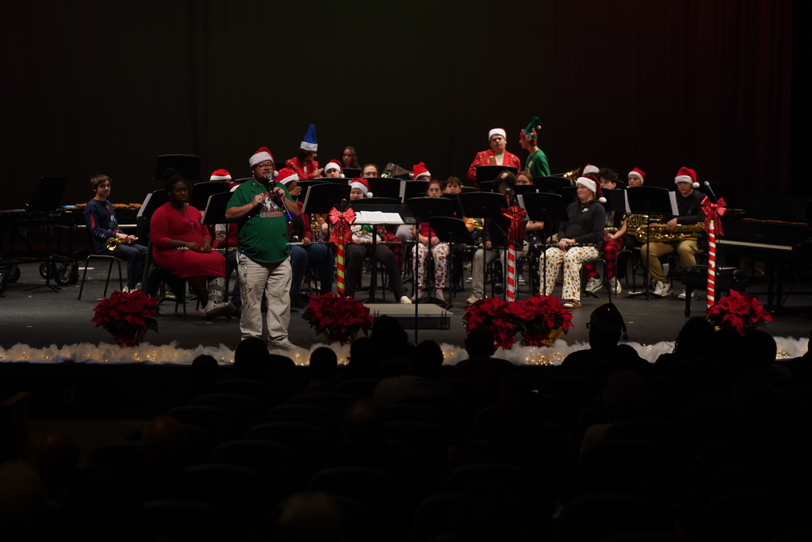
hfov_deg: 20.6
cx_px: 406
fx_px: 2233
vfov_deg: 13.8
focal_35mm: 99
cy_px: 271
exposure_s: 1/125
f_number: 2.8
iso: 200
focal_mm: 99
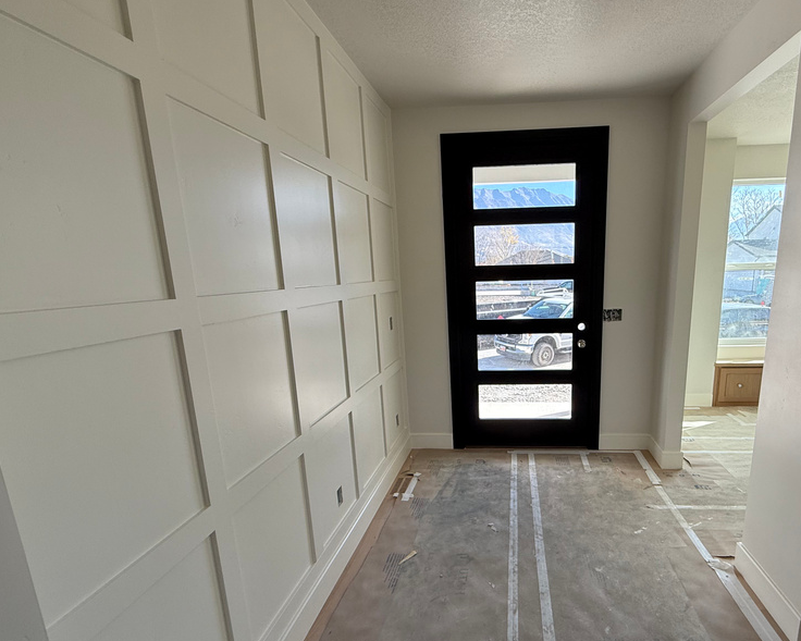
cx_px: 486
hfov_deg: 82.1
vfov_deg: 70.4
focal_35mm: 19
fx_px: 450
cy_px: 369
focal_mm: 2.22
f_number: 2.2
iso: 64
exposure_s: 1/187
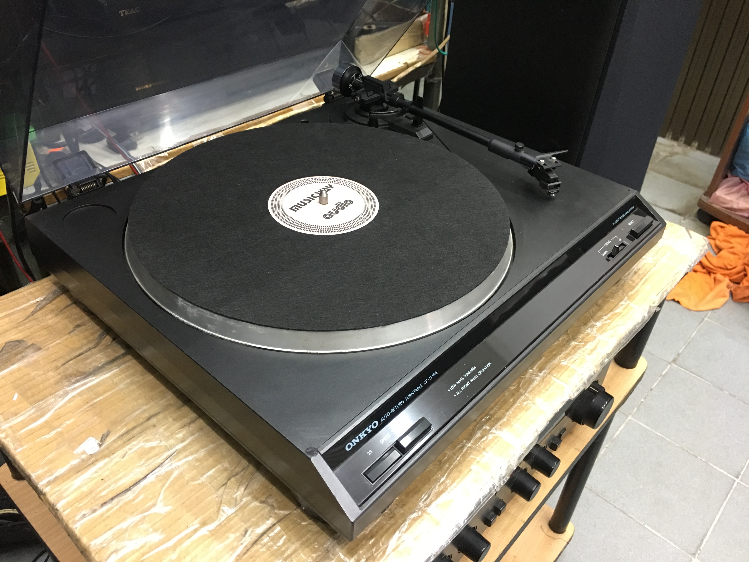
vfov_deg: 48.2
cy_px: 281
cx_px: 374
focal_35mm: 29
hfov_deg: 61.7
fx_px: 627
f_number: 2.2
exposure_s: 1/10
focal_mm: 4.15
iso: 100
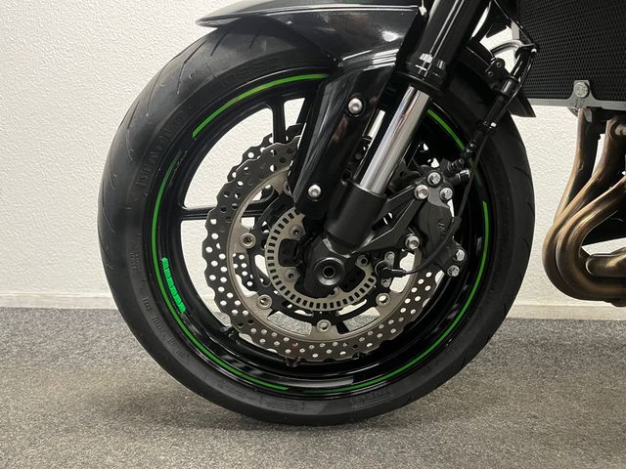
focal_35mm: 26
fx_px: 470
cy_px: 234
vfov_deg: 53.1
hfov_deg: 67.3
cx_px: 313
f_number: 1.6
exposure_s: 1/50
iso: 500
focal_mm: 5.1
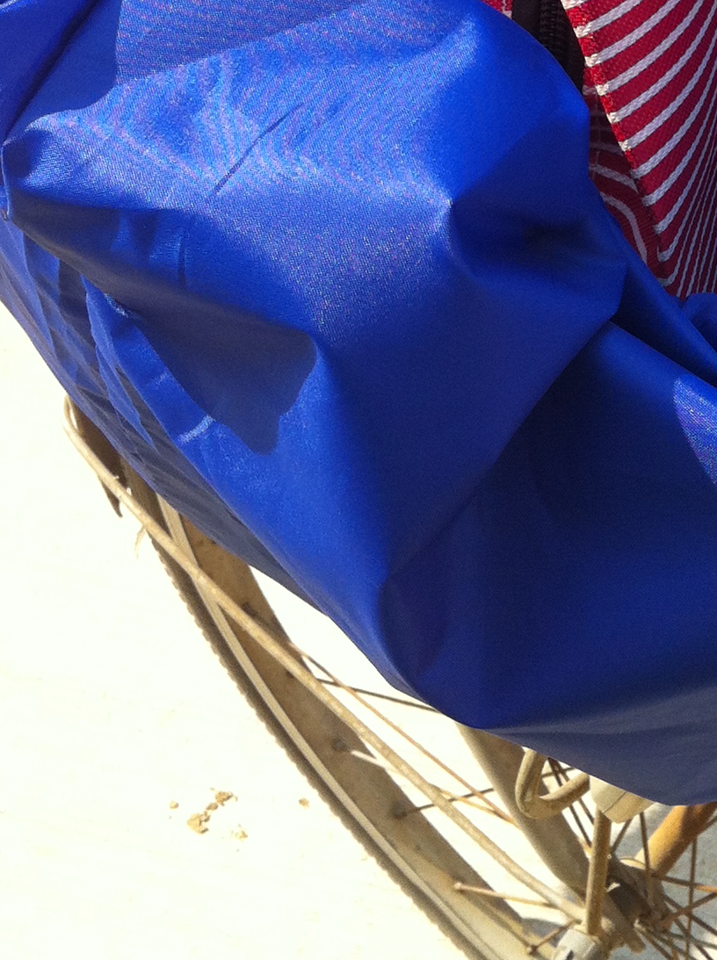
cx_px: 734
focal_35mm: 83
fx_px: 2299
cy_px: -25
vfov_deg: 22.6
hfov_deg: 17.3
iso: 80
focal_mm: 3.85
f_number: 2.8
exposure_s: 1/321
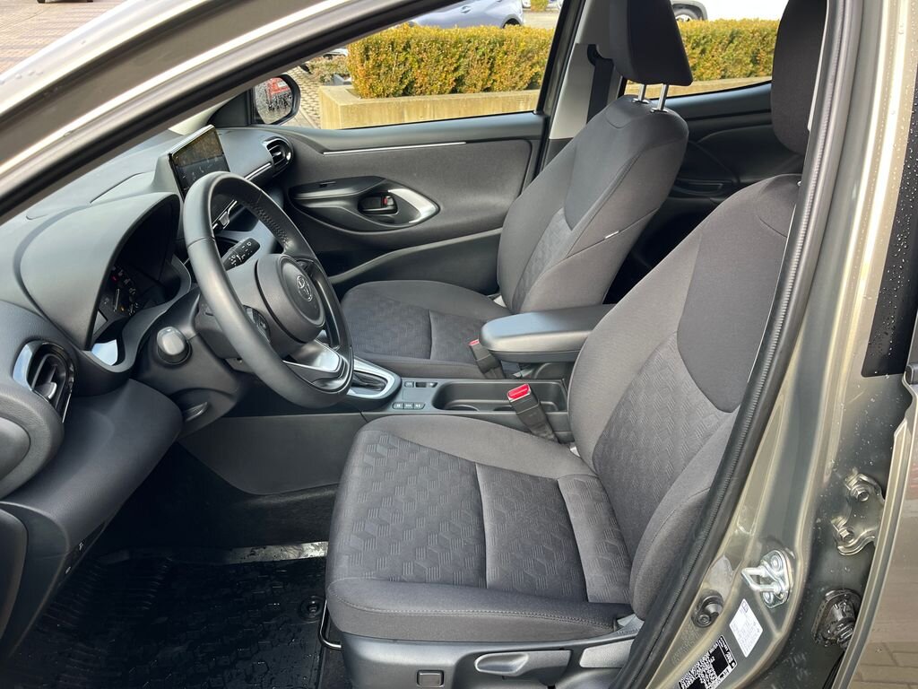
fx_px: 690
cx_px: 459
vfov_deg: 53.1
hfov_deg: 67.3
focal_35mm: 26
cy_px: 344
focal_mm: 5.1
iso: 50
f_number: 1.6
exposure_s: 1/122
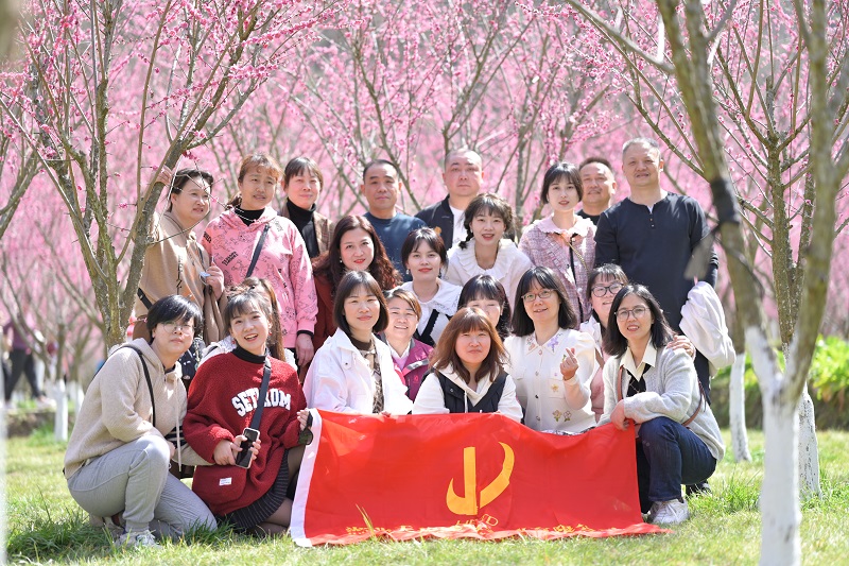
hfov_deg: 23.9
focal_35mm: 85
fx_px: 2004
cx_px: 424
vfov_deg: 16.1
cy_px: 283
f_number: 1.8
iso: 125
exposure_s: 1/1250
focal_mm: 85
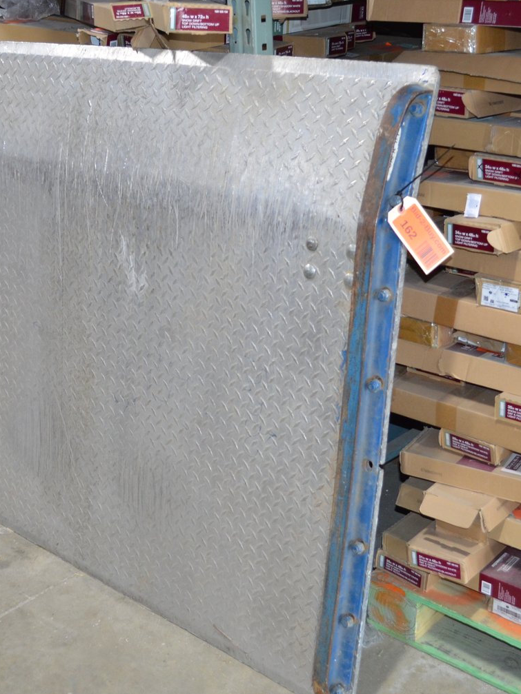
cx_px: 279
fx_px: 984
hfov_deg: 29.7
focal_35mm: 49
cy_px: 356
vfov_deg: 38.9
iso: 720
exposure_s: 1/60
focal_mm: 20
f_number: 3.8
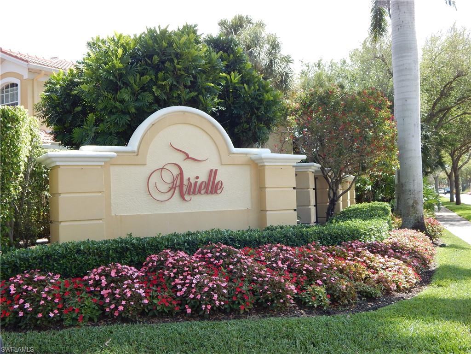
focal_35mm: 38
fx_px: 517
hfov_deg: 49.0
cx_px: 236
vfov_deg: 37.7
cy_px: 177
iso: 125
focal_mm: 6.8
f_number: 3.4
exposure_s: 1/400
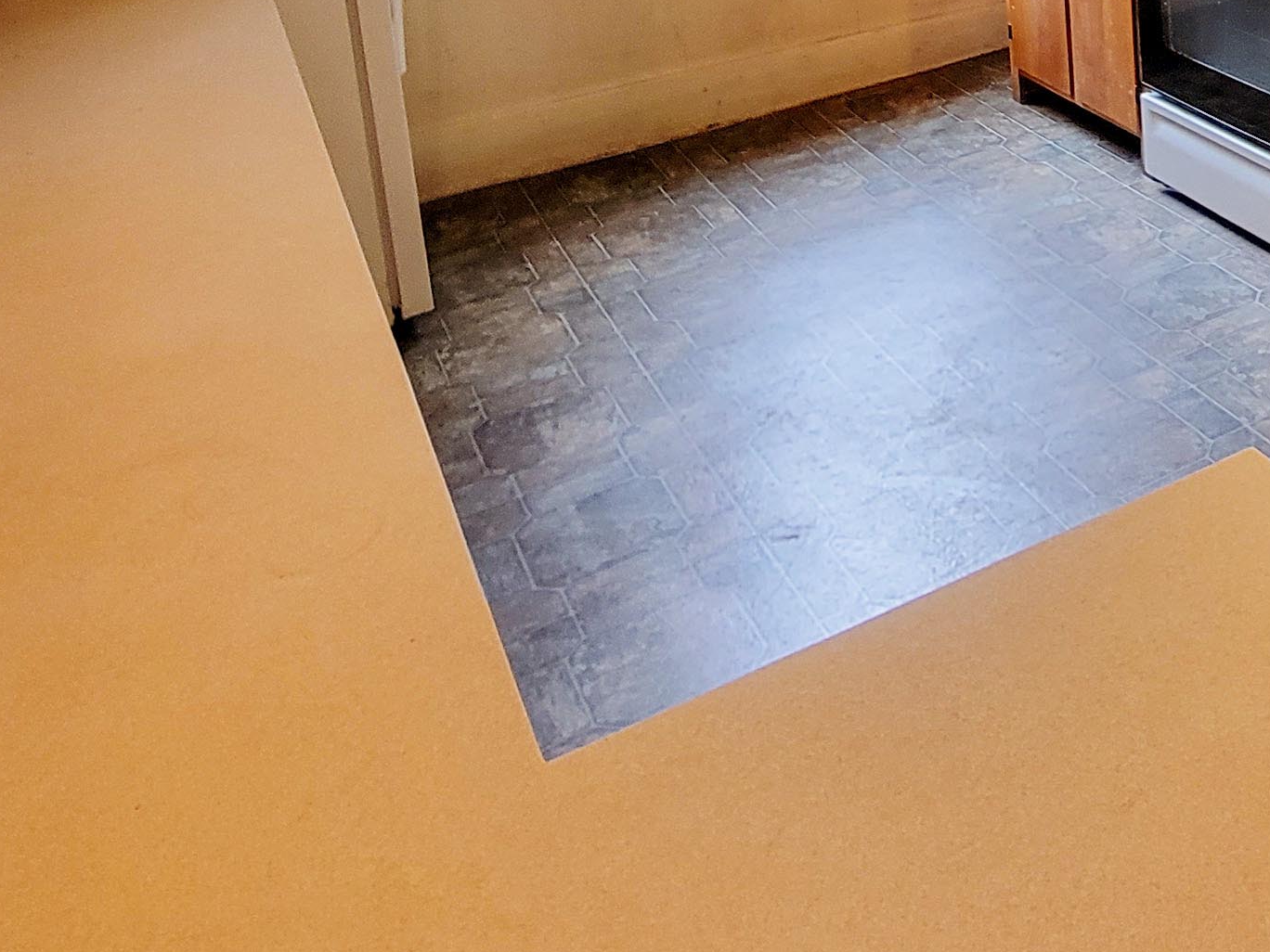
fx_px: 1394
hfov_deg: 42.6
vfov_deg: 31.1
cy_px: -222
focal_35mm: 38
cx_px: 1253
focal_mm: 2.2
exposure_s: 1/60
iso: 200
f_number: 2.2
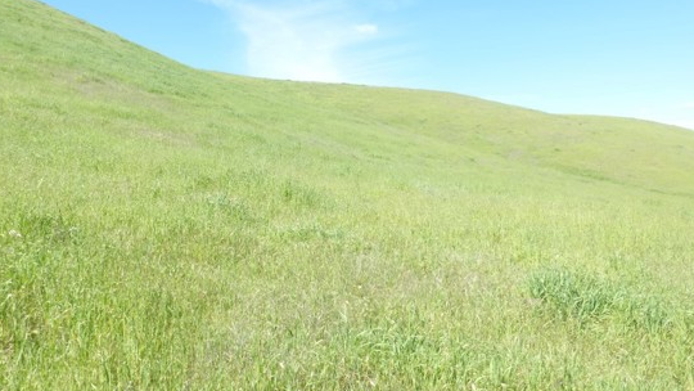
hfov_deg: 62.5
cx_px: 316
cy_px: 196
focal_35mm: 31
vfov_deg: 37.8
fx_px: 571
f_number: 4
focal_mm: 4.3
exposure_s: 1/400
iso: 100
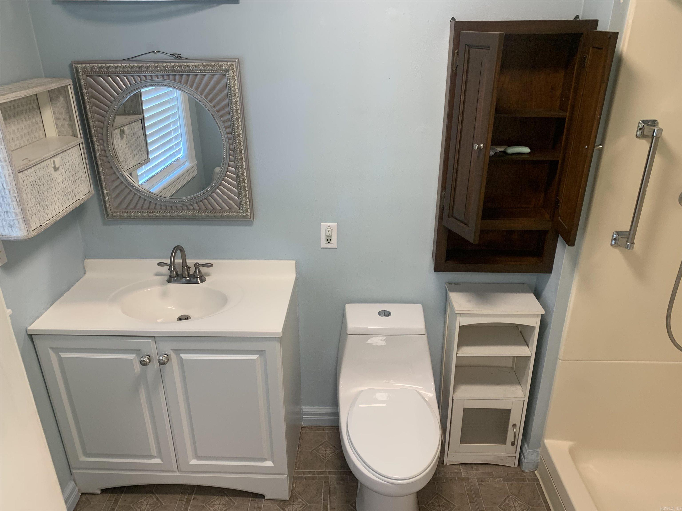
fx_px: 512
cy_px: 256
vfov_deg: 53.1
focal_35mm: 26
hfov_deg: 67.3
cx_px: 341
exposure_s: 1/60
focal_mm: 4.25
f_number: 1.8
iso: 100
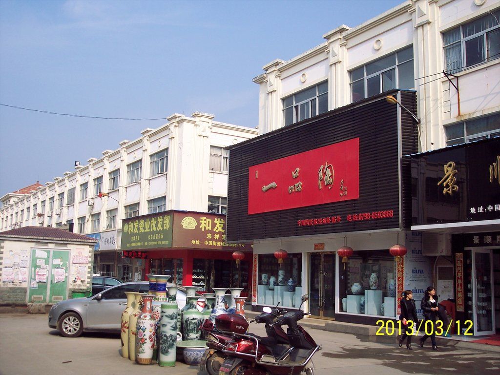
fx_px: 563
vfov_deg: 36.8
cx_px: 250
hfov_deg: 47.9
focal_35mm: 39
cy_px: 188
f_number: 4
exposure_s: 1/750
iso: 100
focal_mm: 8
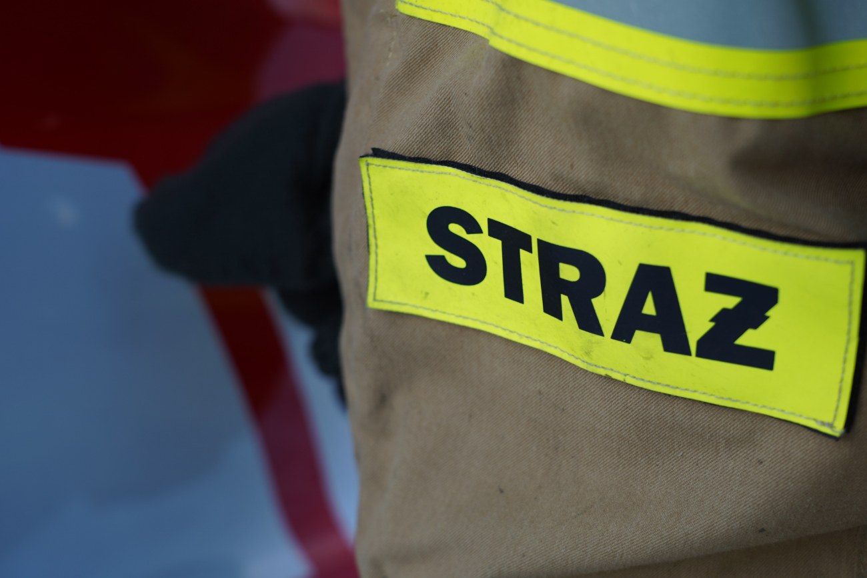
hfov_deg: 38.9
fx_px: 1228
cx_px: 434
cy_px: 289
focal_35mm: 51
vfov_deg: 26.5
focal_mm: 51
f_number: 5.6
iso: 100
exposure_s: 1/125
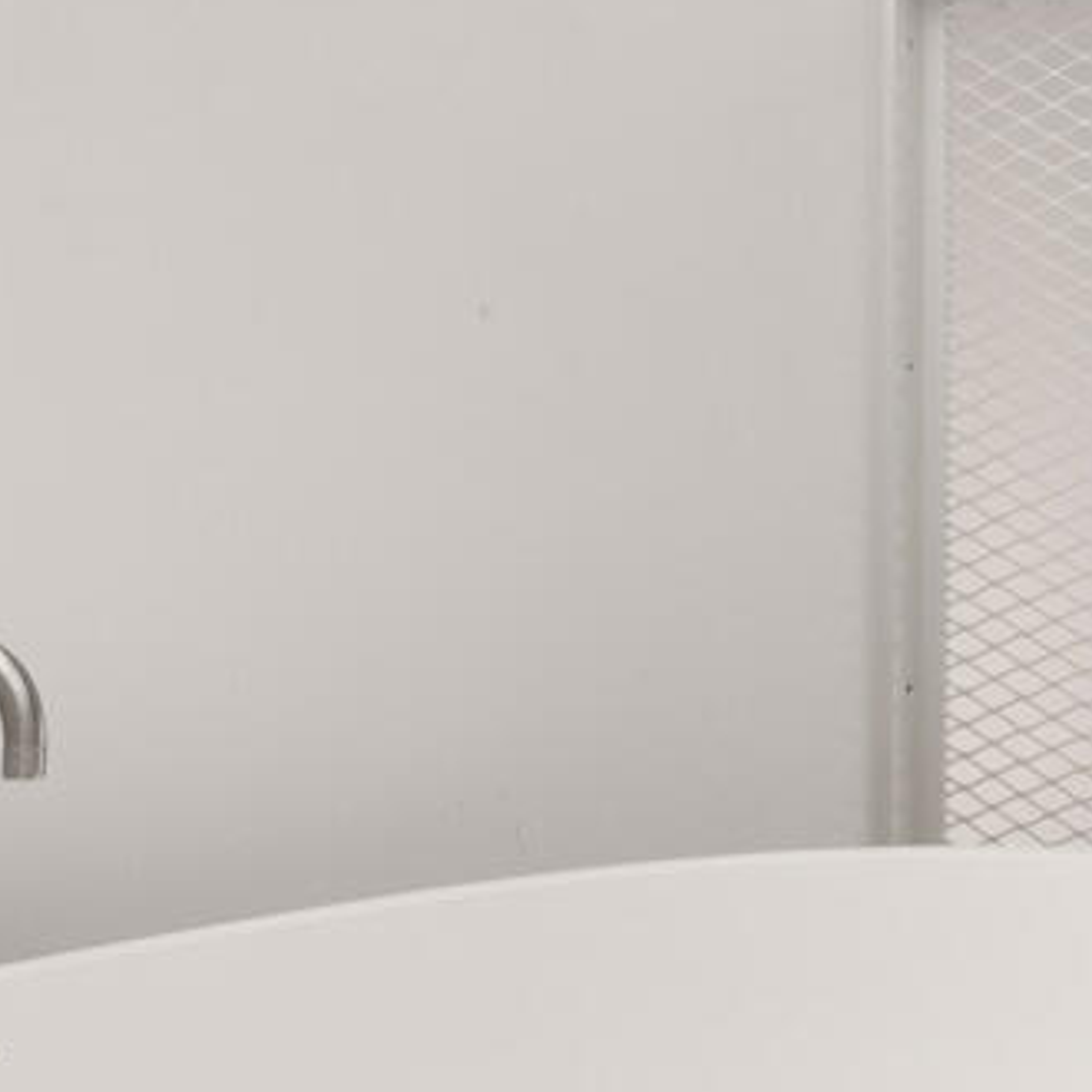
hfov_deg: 11.7
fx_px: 5246
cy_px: -17
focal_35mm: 147
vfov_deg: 11.8
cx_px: 1112
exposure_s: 1/30
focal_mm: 19
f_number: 7.1
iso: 250
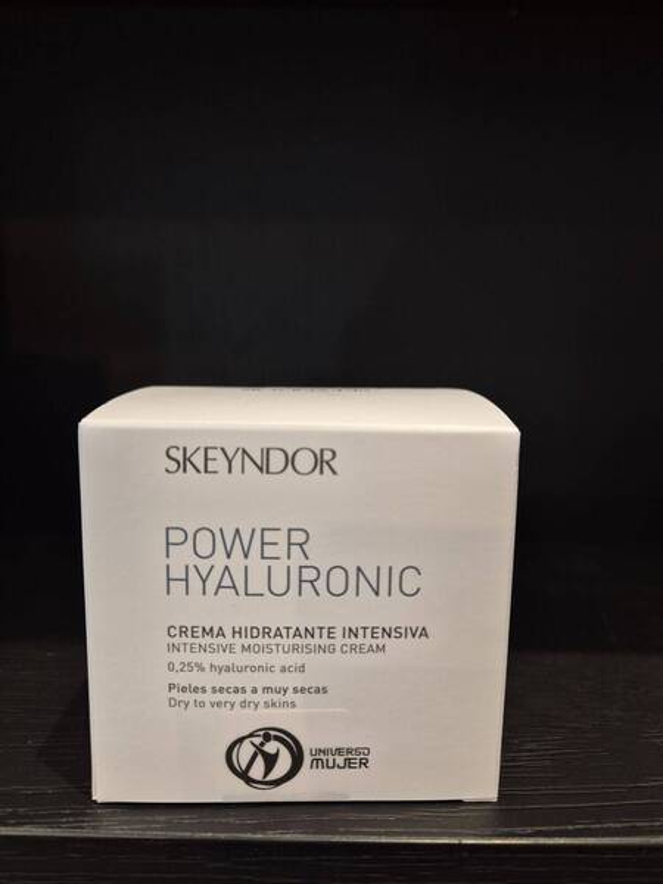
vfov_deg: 73.9
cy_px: 442
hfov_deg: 58.9
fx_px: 587
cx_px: 332
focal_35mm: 23
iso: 160
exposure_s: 1/57
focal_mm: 5.4
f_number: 1.8
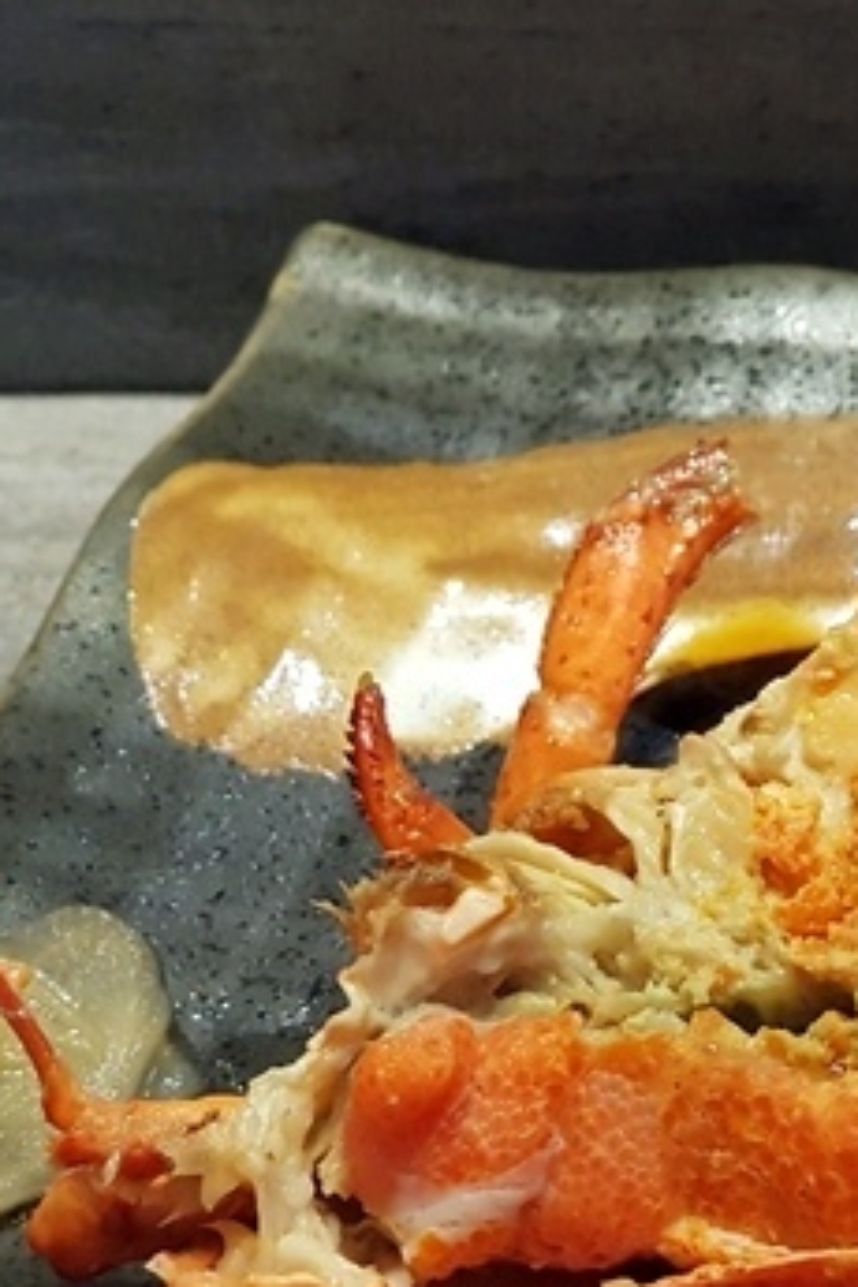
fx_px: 3646
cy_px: 813
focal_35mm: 102
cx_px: 873
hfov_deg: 13.2
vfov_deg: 20.0
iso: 160
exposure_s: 1/30
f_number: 2.4
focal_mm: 6
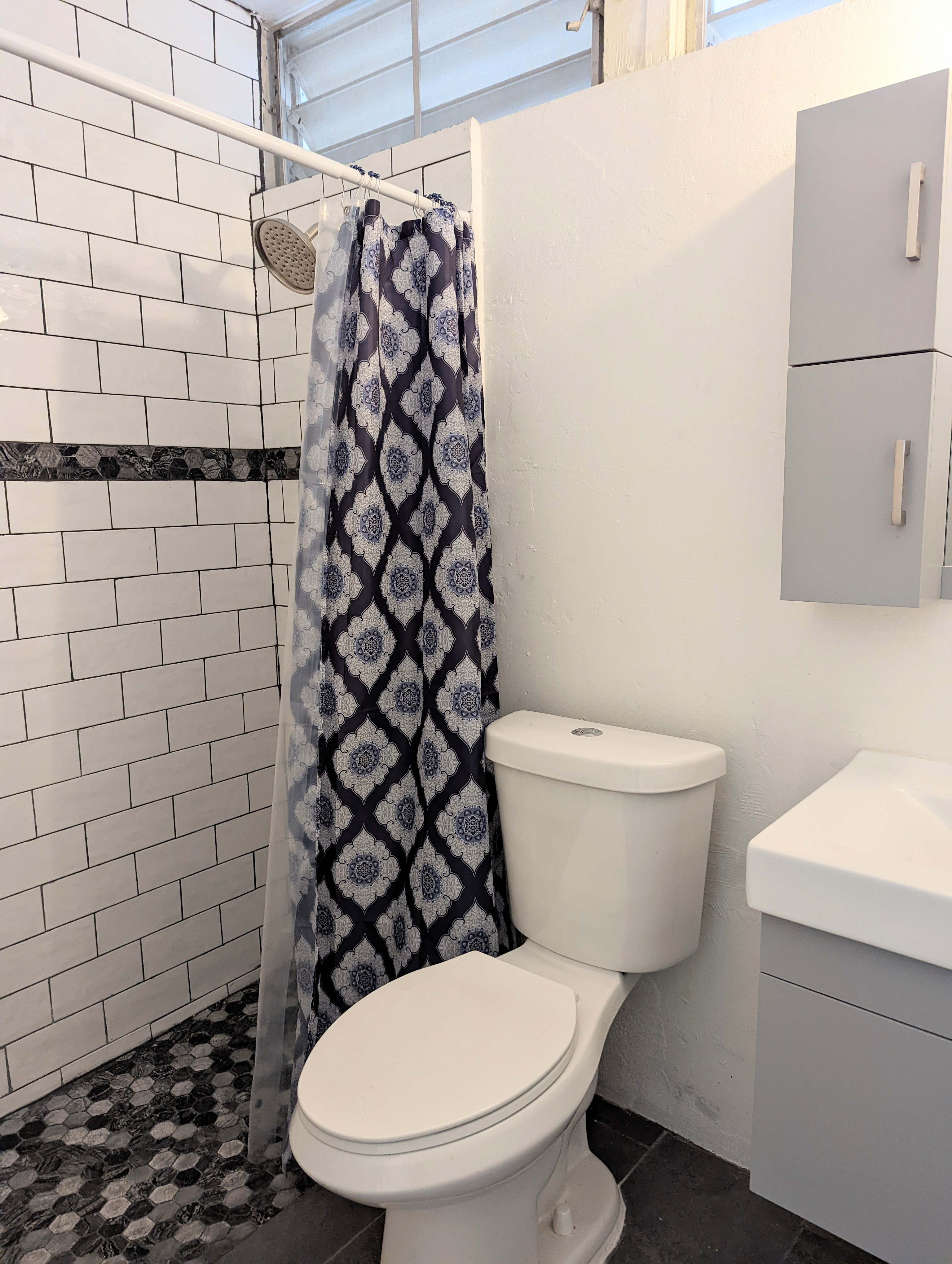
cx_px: 476
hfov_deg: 56.9
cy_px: 632
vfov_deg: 71.5
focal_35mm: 24
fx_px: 878
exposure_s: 1/30
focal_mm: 6.81
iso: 283
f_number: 1.85
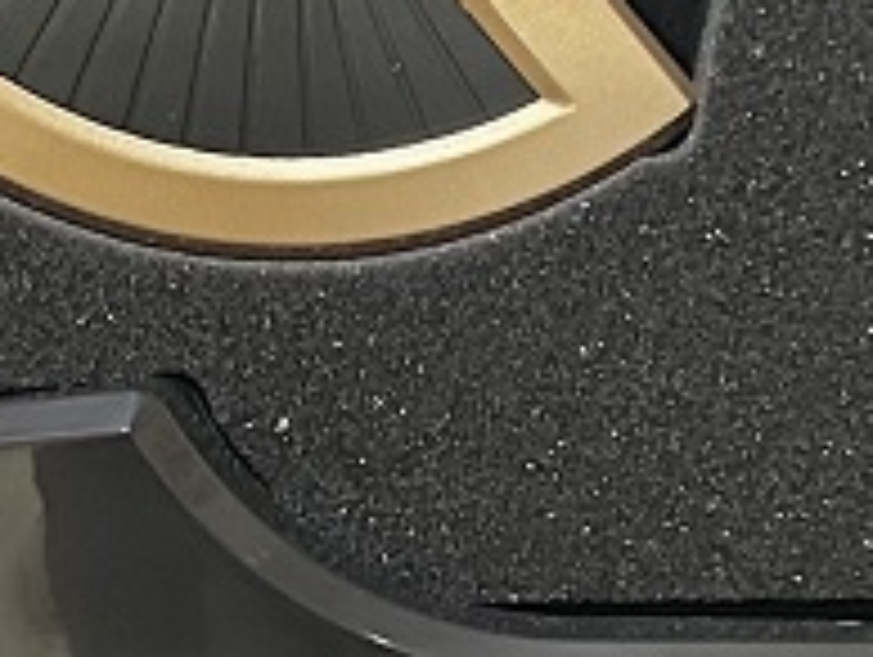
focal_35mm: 162
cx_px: 382
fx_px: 4091
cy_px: 328
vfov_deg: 9.2
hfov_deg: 12.2
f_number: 1.5
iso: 500
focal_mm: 5.7
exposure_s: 1/40
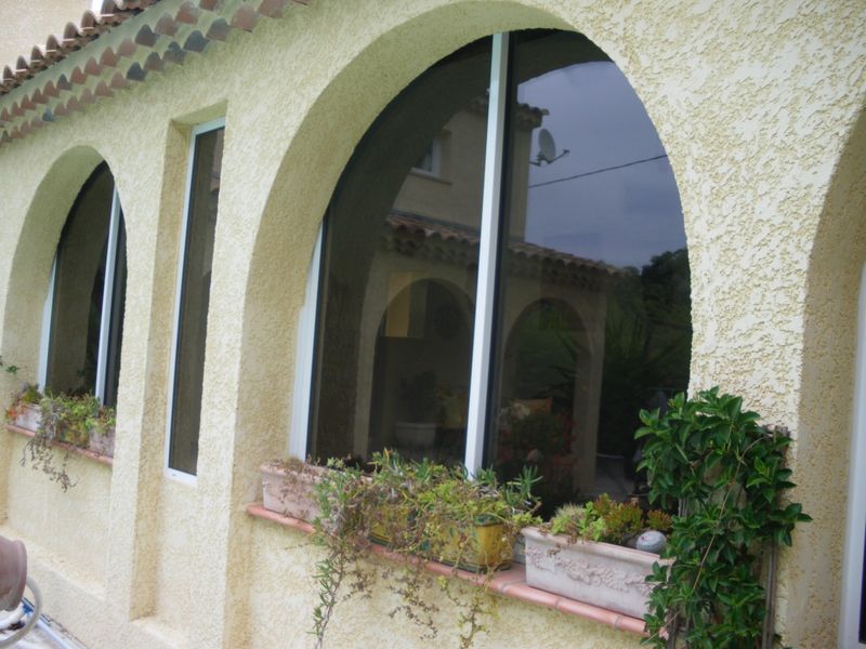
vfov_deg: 39.7
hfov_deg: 51.4
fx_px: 901
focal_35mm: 36
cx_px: 433
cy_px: 324
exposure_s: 1/125
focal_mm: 6.3
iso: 64
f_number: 3.5
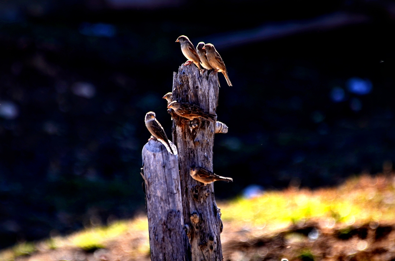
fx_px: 6569
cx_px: 198
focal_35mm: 600
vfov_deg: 2.3
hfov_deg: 3.4
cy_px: 130
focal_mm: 400
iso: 100
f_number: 5.6
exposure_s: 1/250
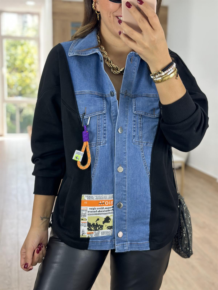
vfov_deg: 39.7
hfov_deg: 30.3
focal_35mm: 48
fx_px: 403
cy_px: 145
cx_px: 109
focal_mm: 6.86
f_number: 1.78
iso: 125
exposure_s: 1/100
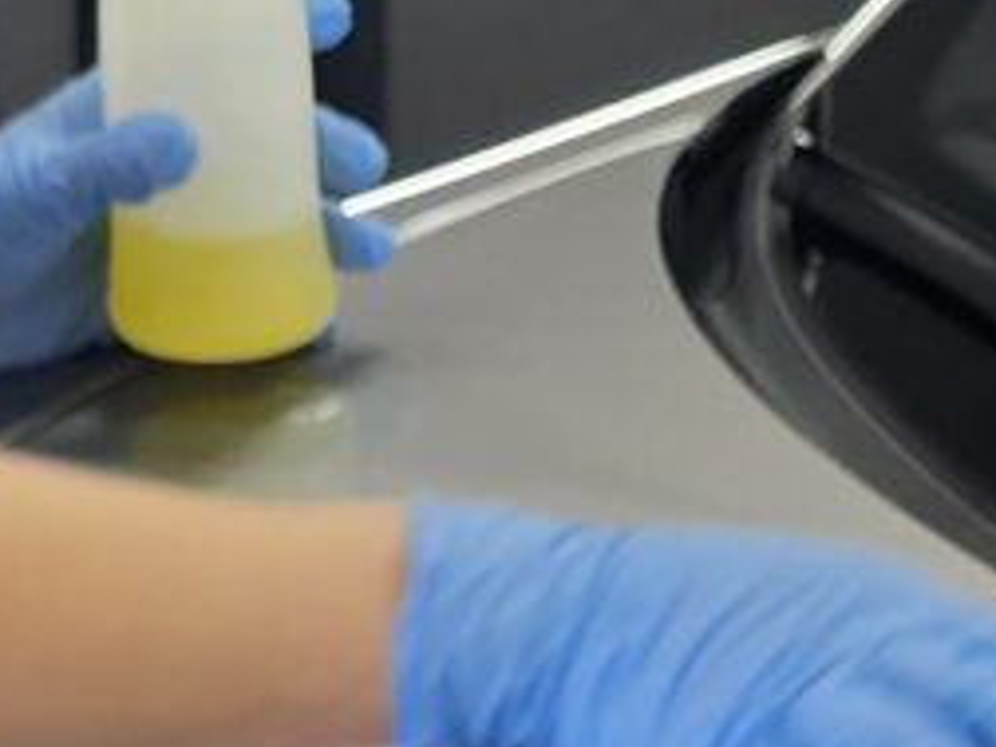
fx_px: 5035
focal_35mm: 175
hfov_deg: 11.3
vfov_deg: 7.1
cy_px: 2593
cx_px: 391
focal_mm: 6.3
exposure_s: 1/100
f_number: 1.7
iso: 64
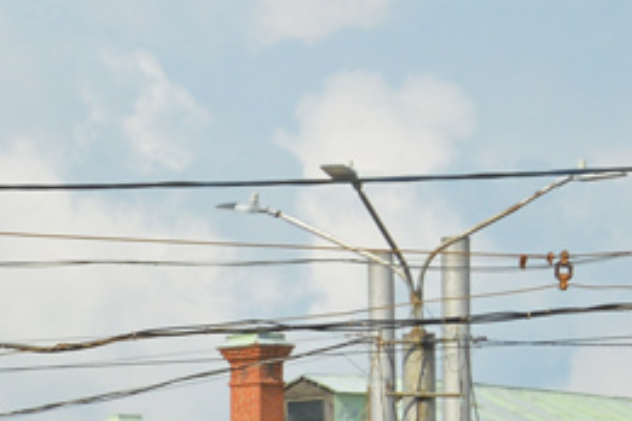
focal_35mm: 604
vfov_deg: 2.3
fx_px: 10603
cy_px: 835
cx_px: -509
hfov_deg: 3.4
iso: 100
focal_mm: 70
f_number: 7.1
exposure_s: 1/400
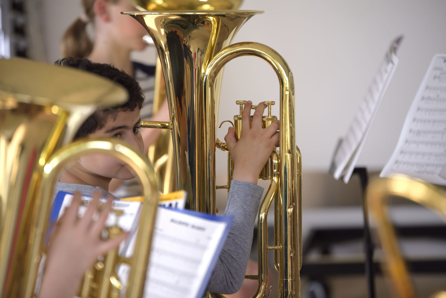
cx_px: 223
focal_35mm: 200
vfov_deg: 6.9
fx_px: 2479
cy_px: 149
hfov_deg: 10.3
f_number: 2.8
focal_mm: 200
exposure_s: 1/250
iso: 320
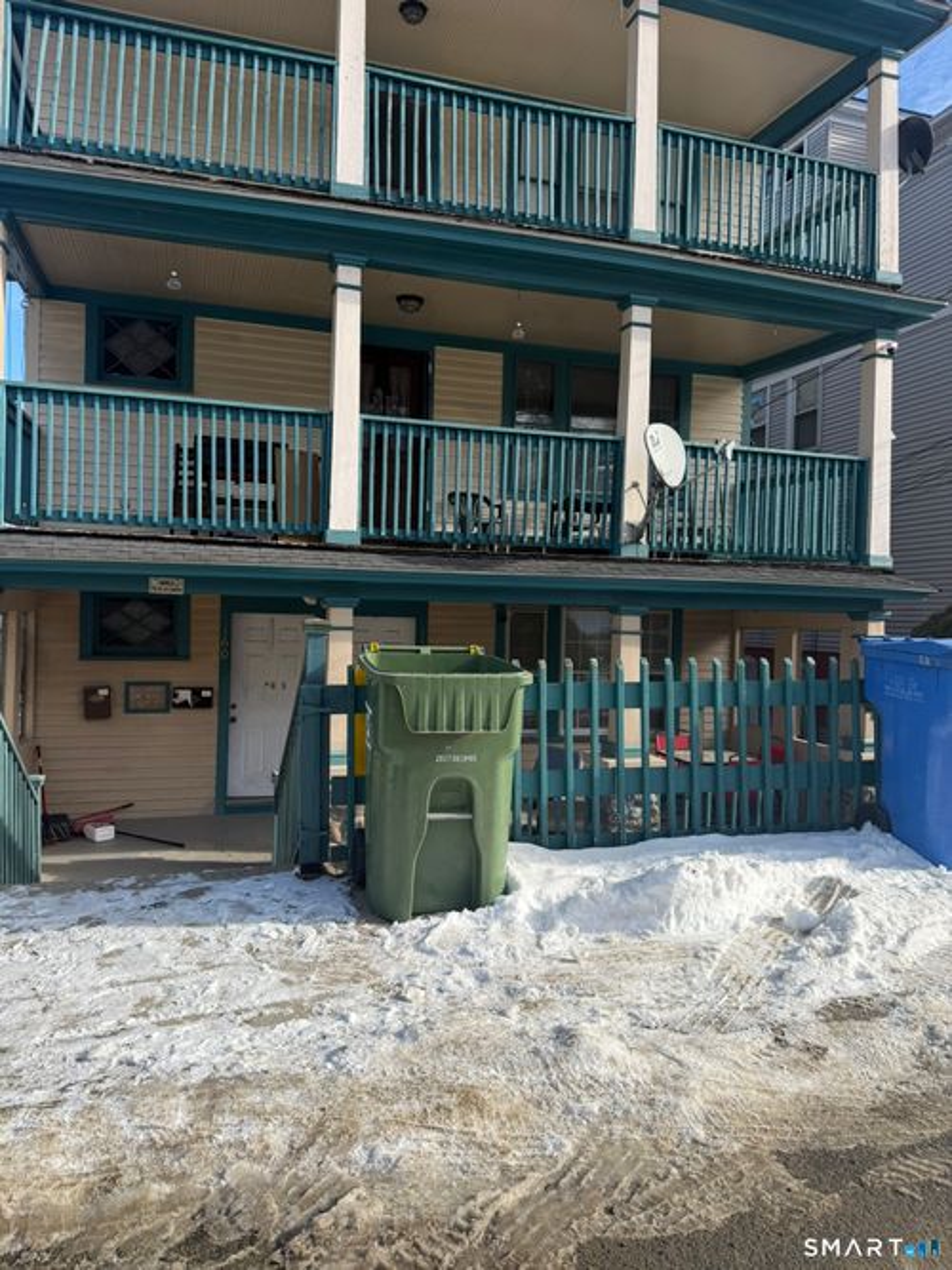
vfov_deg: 71.6
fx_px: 880
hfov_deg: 56.8
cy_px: 635
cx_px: 476
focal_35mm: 24
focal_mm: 6.76
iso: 80
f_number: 1.78
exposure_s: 1/3279
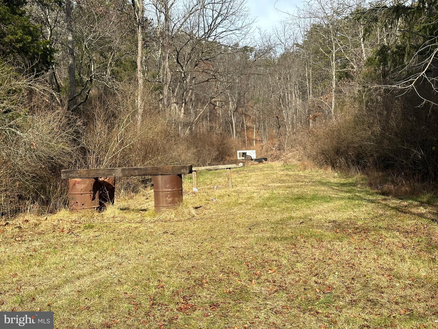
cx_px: 219
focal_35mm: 48
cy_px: 164
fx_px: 607
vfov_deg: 30.3
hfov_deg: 39.7
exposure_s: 1/1751
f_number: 1.78
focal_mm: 6.86
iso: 64
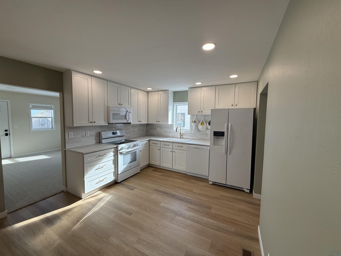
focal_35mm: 14
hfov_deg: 102.1
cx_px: 170
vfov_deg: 85.7
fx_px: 138
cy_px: 128
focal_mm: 2.22
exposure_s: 1/222
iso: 64
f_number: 2.2
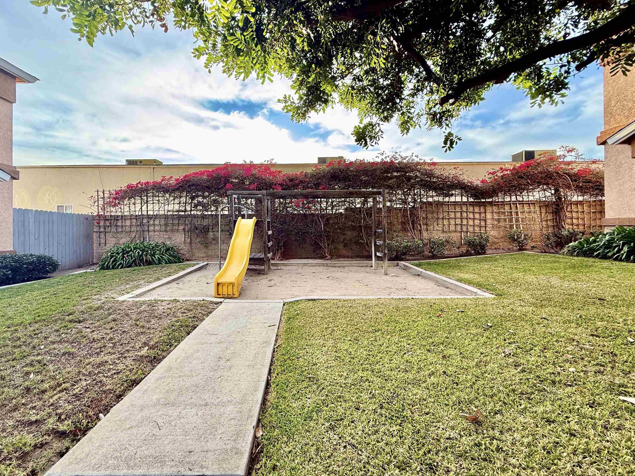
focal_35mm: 15
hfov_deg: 98.0
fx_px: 275
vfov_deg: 81.7
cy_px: 228
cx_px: 297
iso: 64
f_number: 2.2
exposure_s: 1/197
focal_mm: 2.22
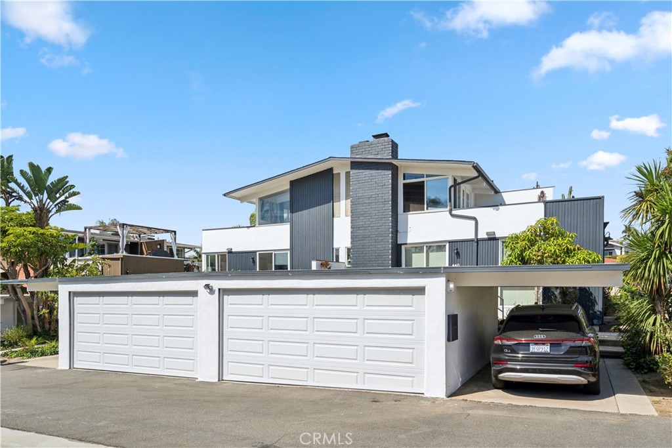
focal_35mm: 23
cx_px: 336
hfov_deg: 76.1
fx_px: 429
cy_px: 224
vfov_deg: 55.1
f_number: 8
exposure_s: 1/1000
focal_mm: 23
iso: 200
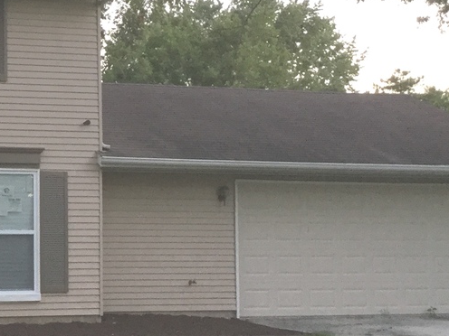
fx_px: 1167
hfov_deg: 20.8
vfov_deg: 16.4
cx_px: -40
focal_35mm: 90
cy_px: 173
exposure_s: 1/30
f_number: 2.4
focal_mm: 3.3
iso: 50
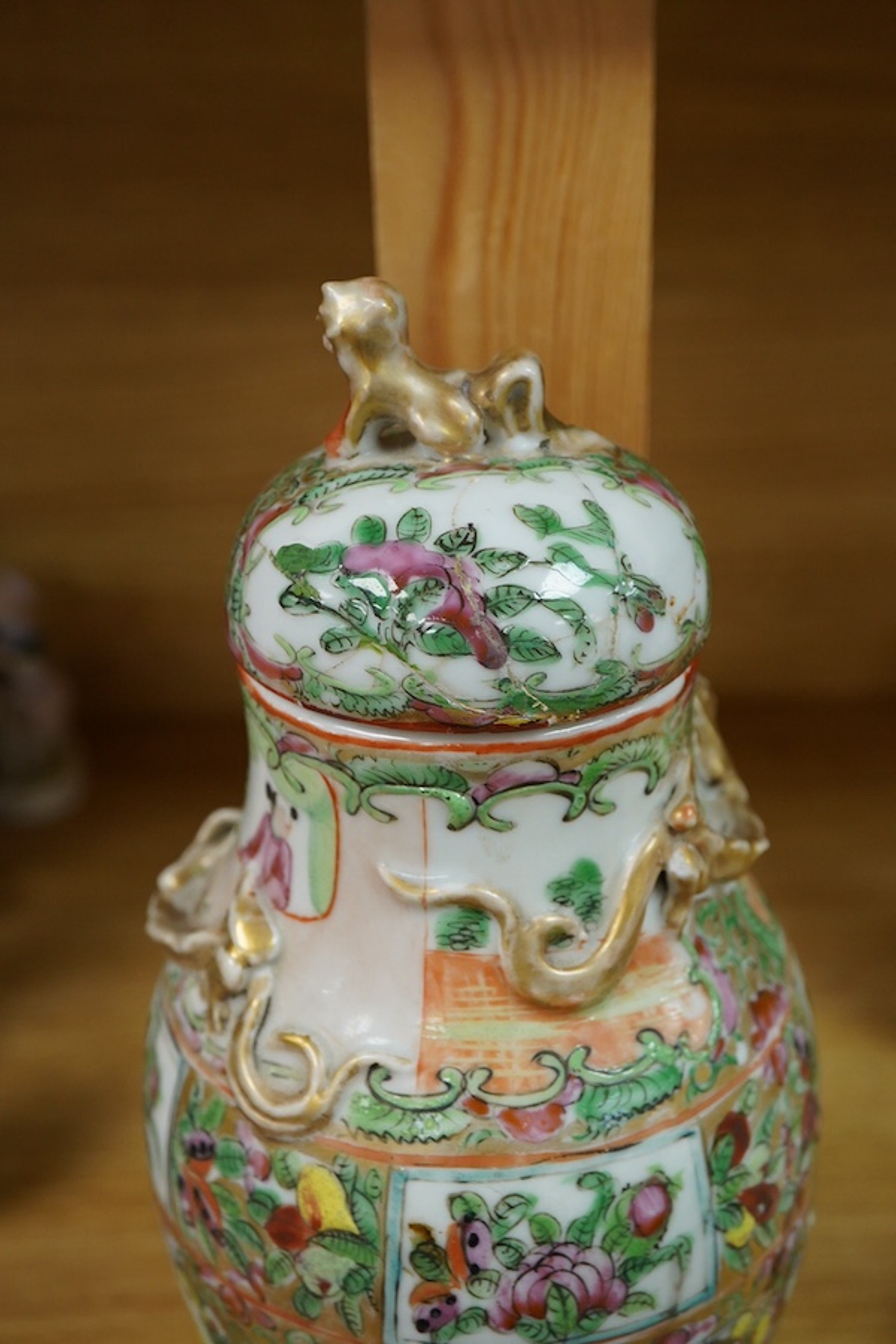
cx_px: 448
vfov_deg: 43.6
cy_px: 672
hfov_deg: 29.9
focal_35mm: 45
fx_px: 1680
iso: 1250
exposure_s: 1/125
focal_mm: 30
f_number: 9
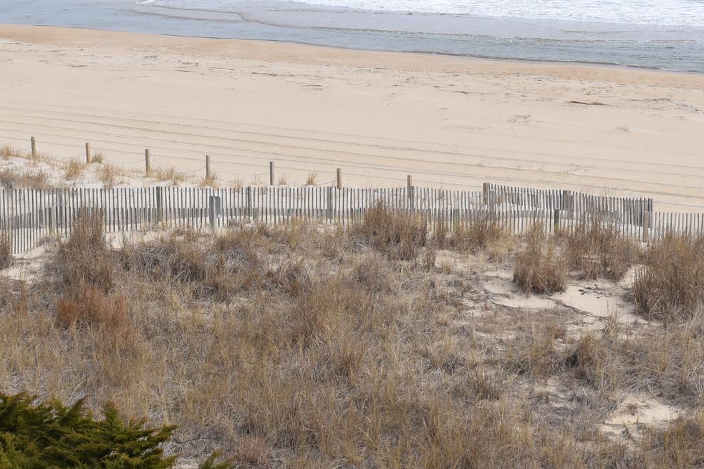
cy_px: 215
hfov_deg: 20.3
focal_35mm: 100
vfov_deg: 13.7
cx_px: 203
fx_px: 1955
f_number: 10
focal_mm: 32
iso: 100
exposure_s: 1/200
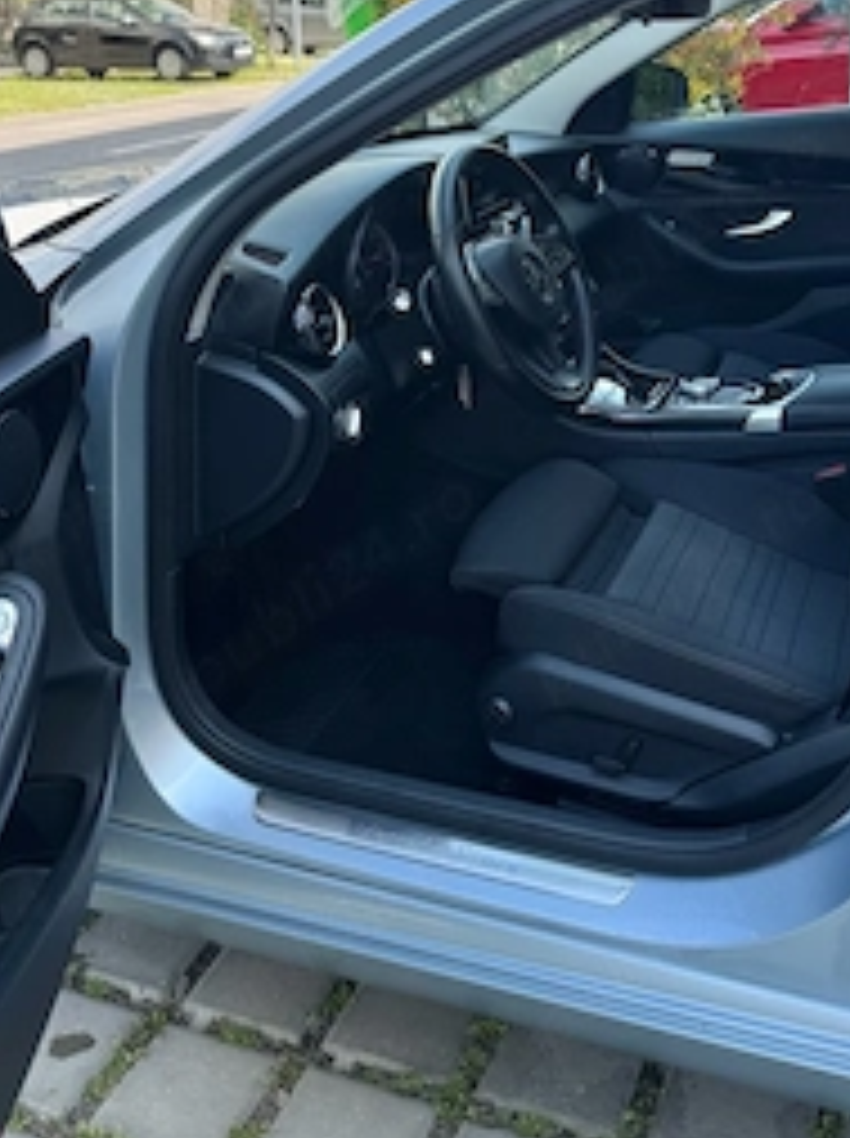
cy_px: 292
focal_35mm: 38
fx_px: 1247
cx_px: 418
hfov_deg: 37.6
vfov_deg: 47.3
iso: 80
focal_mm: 6.76
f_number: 1.78
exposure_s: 1/1818
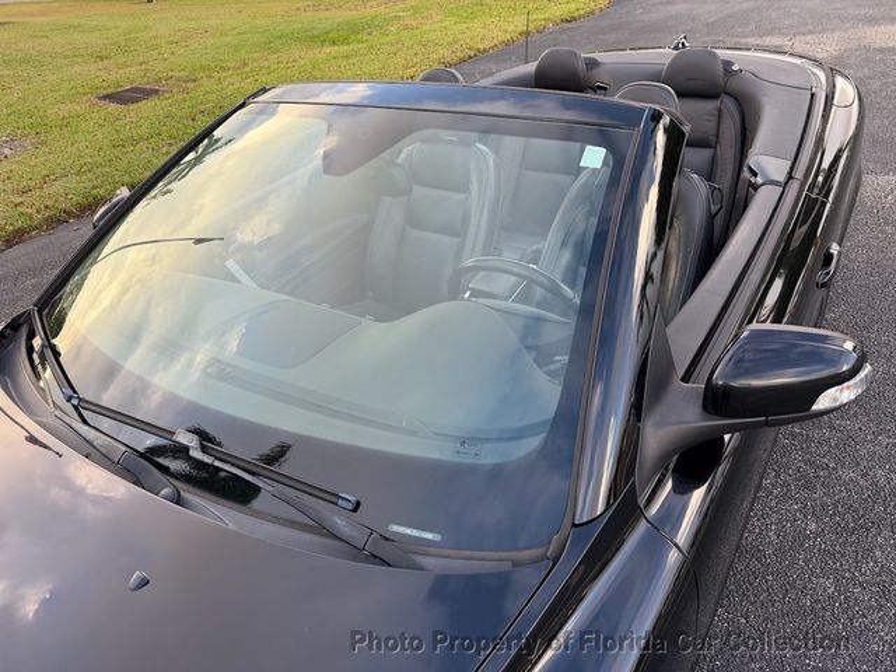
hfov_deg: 71.6
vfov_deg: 56.8
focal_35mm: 24
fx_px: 621
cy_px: 336
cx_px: 448
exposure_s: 1/358
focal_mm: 6.76
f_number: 1.78
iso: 100
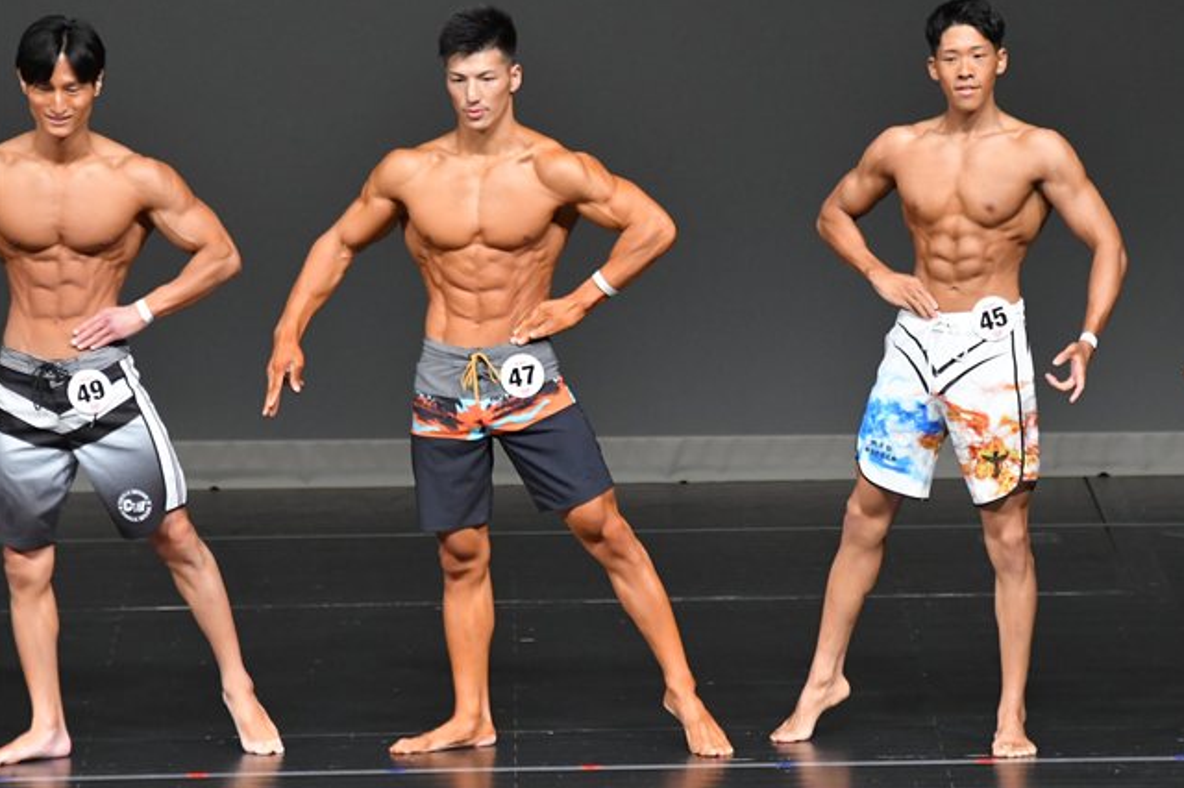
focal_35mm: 363
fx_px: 11932
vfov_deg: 3.8
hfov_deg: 5.7
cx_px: 708
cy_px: 379
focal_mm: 200
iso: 4000
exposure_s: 1/400
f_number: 5.6
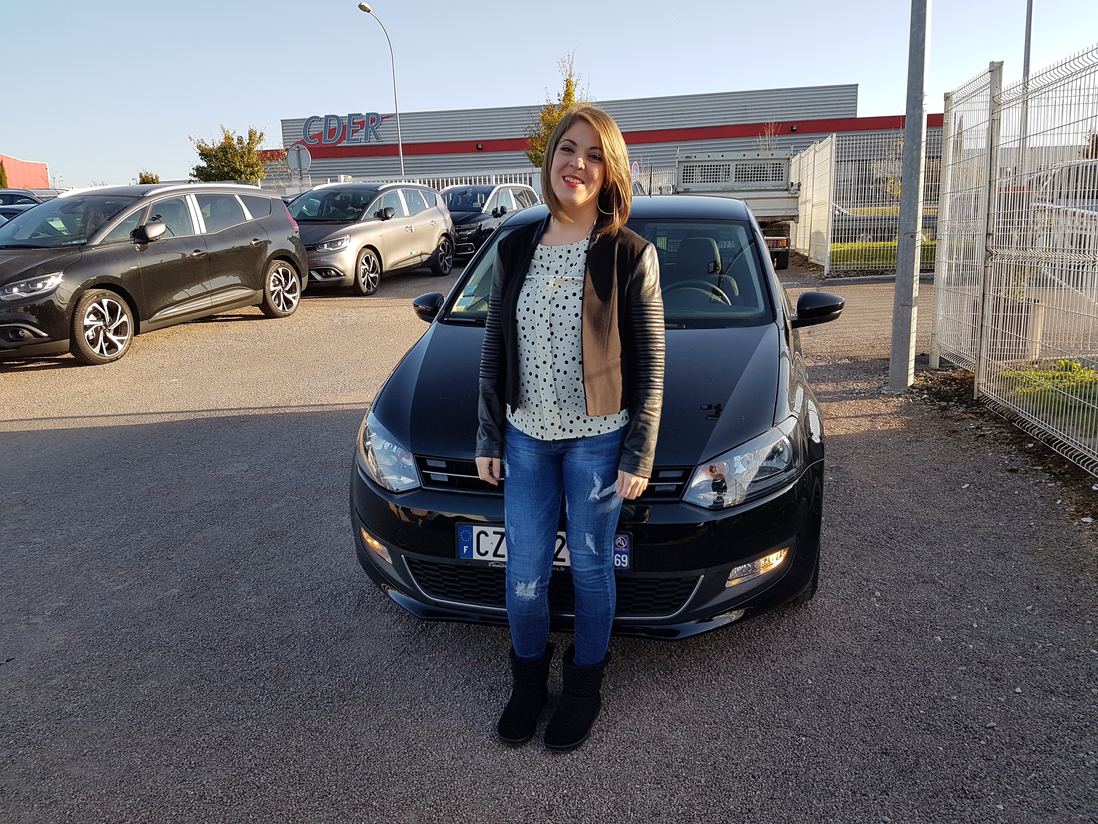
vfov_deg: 53.1
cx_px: 549
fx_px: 825
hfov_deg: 67.3
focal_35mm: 26
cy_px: 412
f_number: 1.7
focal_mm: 4.2
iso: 40
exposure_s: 1/730
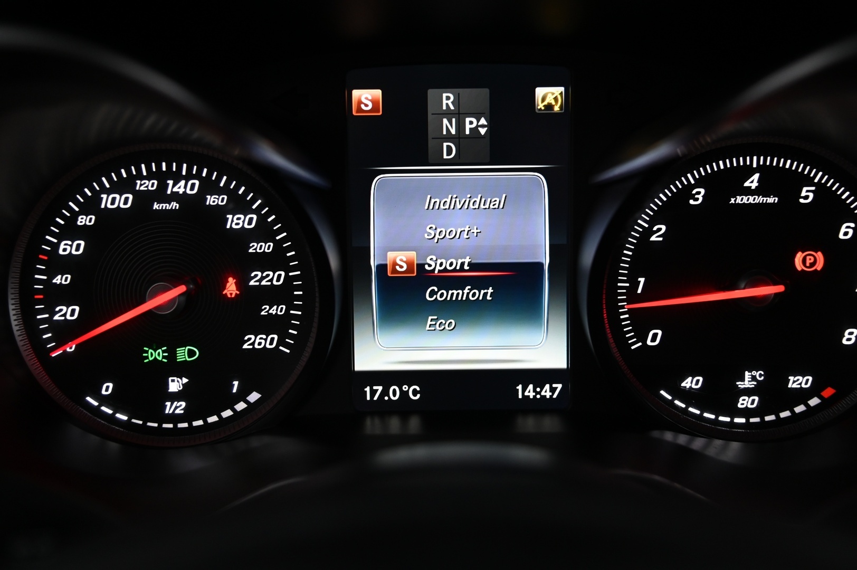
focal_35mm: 50
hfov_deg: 39.6
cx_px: 428
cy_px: 285
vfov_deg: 26.9
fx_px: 1189
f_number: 4
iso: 2000
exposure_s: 1/60
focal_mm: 50
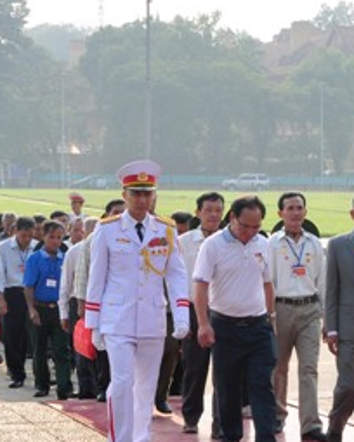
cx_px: 494
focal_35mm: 133
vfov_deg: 14.5
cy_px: 272
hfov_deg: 11.2
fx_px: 1742
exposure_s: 1/125
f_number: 11
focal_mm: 32
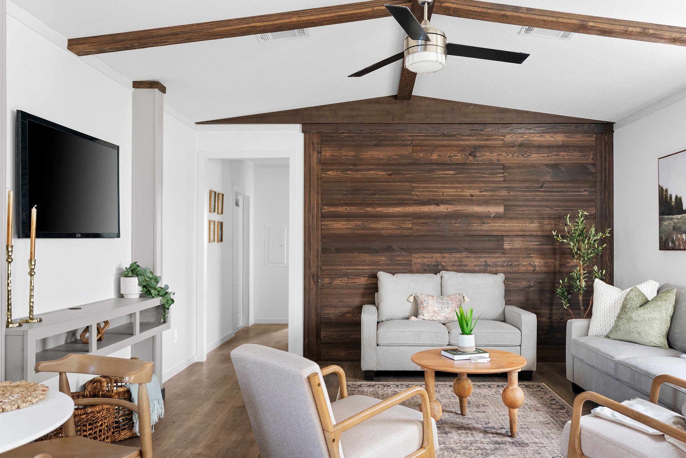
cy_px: 229
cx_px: 343
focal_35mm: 29
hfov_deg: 63.6
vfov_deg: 45.0
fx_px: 553
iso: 320
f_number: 2.8
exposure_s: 1/160
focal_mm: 29
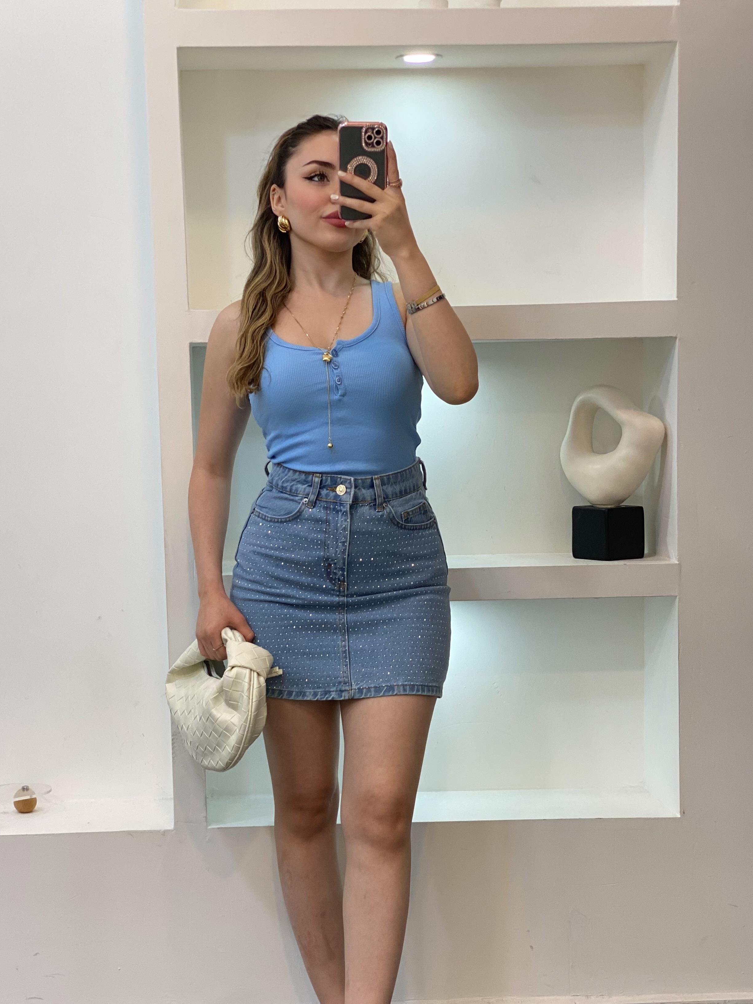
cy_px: 617
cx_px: 312
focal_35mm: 64
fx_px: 1856
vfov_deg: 30.2
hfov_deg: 22.9
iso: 80
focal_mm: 6
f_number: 2
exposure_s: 1/100
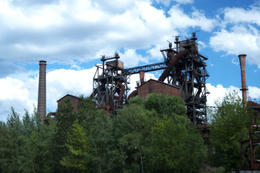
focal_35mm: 55
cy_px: 86
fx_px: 397
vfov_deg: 24.6
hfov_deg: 36.2
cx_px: 130
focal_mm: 36.5
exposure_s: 1/125
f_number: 5.6
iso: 200
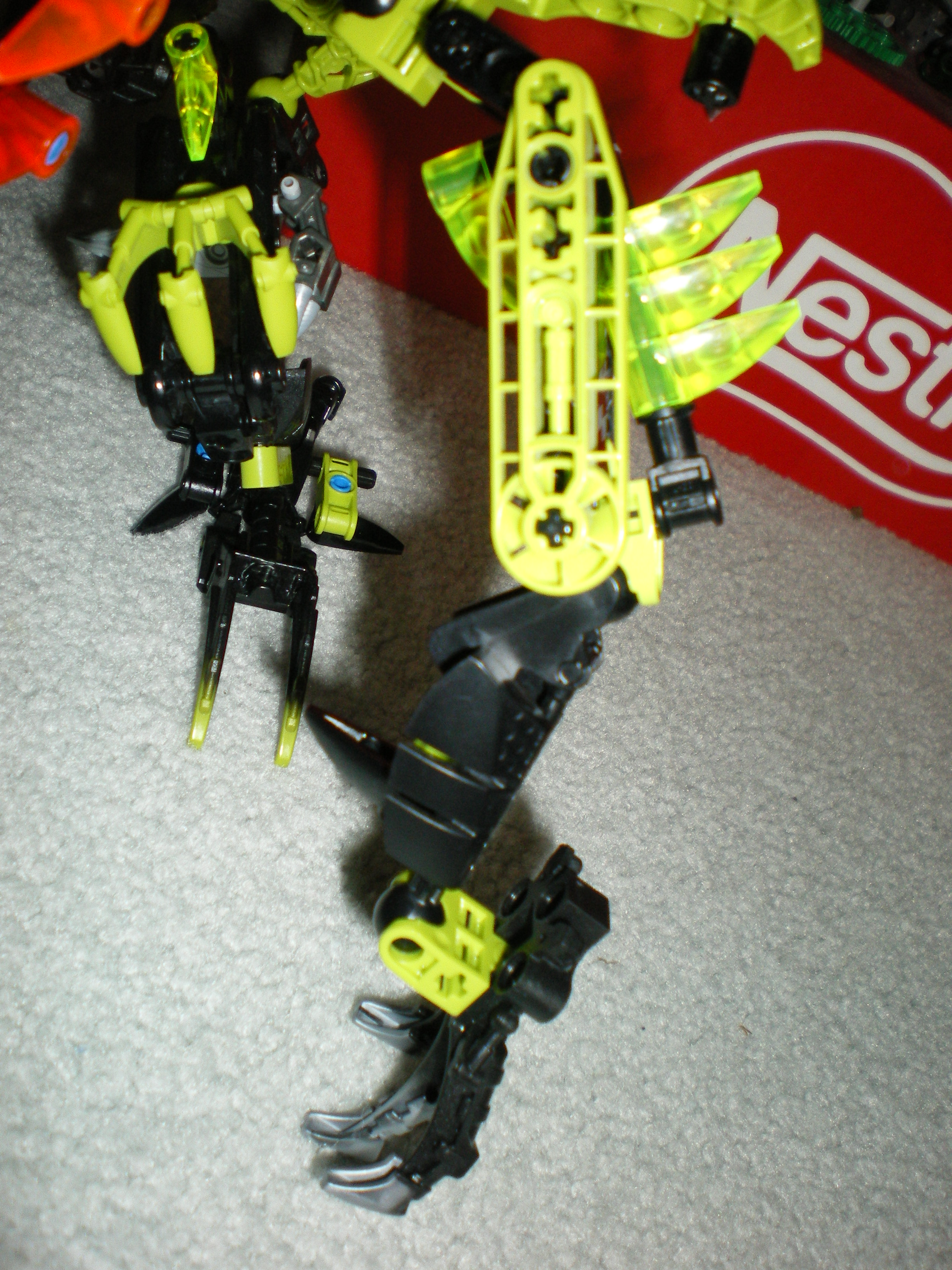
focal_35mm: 36
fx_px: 1320
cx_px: 476
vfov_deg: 51.4
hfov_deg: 39.7
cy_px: 635
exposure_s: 1/50
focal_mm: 6.3
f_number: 3.1
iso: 200
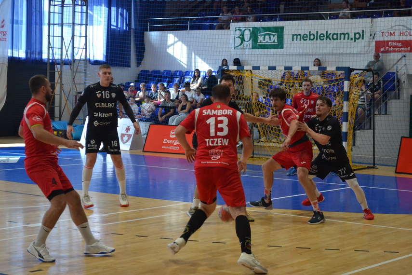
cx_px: 206
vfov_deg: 16.6
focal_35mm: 82
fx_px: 944
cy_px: 138
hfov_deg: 24.6
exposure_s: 1/250
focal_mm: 55
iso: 3200
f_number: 5.6
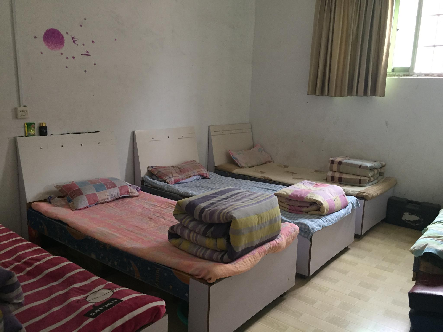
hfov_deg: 61.7
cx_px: 222
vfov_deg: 48.2
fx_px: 371
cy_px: 166
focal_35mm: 29
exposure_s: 1/33
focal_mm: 4.15
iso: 200
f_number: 2.2
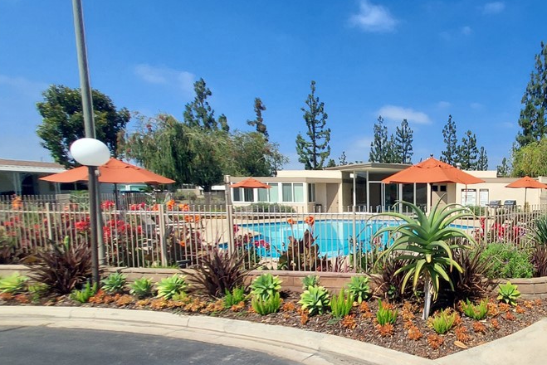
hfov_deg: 75.0
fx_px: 319
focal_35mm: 21
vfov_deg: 58.6
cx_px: 414
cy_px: 233
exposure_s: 1/2035
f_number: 2.2
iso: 50
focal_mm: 1.42
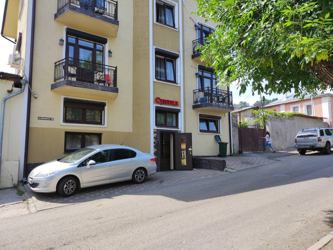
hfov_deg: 69.4
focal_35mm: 25
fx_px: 241
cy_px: 125
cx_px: 166
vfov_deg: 54.9
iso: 50
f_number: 1.79
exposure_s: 1/370
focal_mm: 4.7
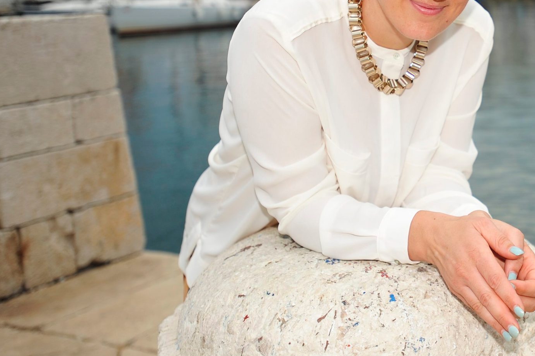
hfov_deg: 31.1
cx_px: 468
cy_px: 54
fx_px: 921
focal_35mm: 62
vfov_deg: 21.5
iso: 250
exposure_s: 1/4000
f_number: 2.8
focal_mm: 35
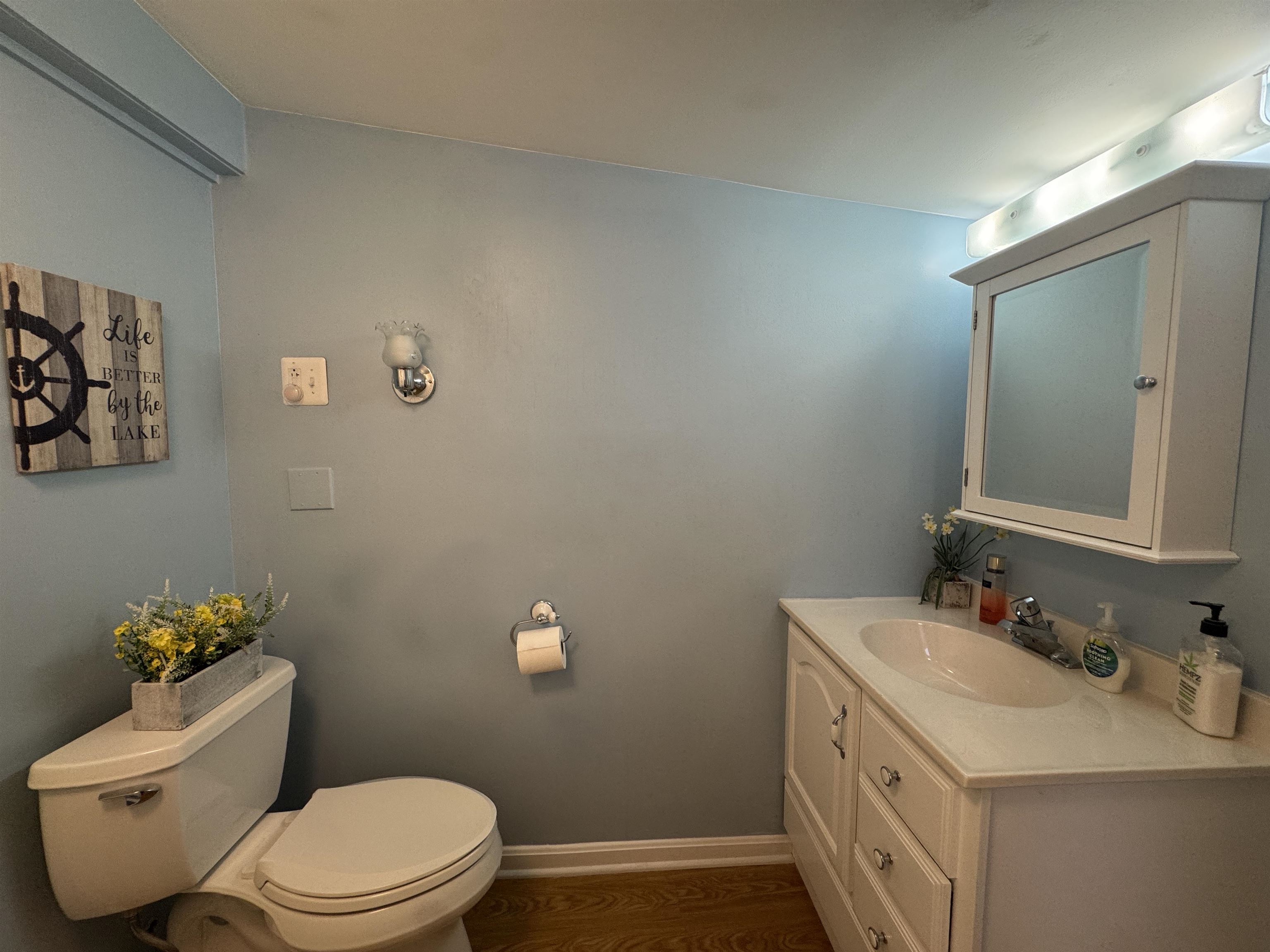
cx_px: 635
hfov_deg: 102.1
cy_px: 476
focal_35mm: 14
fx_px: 514
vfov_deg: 85.7
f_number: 2.2
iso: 160
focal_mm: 2.22
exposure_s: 1/120
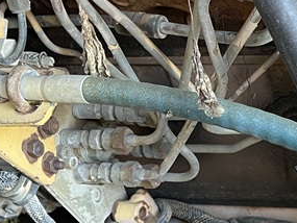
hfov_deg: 19.5
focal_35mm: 92
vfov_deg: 15.9
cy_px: 200
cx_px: 396
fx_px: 790
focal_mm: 5.1
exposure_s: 1/75
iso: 125
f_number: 1.6
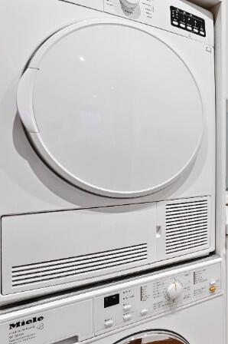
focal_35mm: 32
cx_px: 263
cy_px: 157
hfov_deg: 34.2
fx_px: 304
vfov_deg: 58.7
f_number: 5.6
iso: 250
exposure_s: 1/3
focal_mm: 14
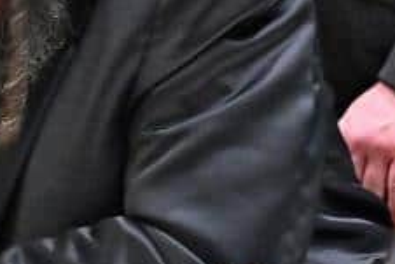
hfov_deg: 3.0
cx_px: -166
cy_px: -51
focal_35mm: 693
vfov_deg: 2.0
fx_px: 7608
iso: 1250
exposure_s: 1/200
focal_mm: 102
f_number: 4
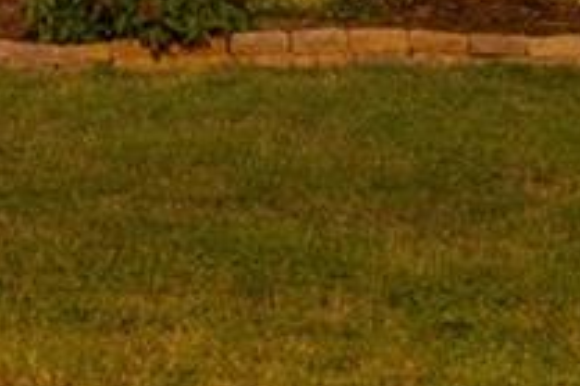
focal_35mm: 224
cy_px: -178
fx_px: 3605
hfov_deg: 8.4
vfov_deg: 6.1
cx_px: -852
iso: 400
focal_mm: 19.5
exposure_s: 2.5
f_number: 7.1
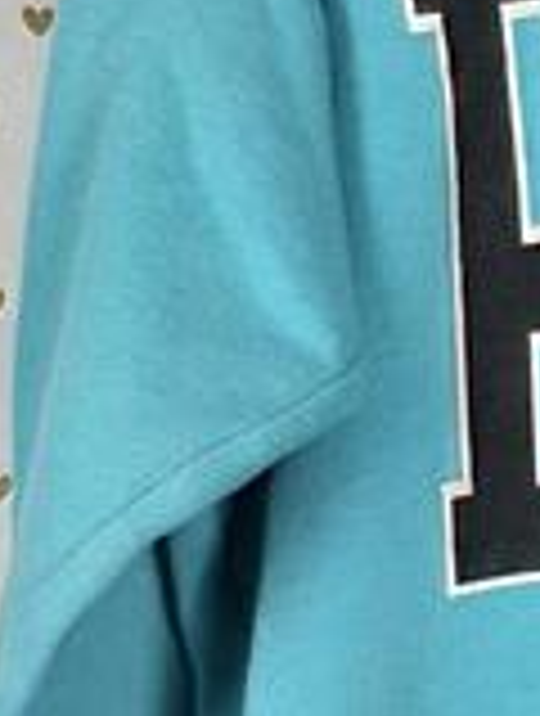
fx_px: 2196
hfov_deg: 12.9
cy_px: 426
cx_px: 938
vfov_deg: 18.5
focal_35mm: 106
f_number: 1.7
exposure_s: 1/120
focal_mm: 6.3
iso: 160
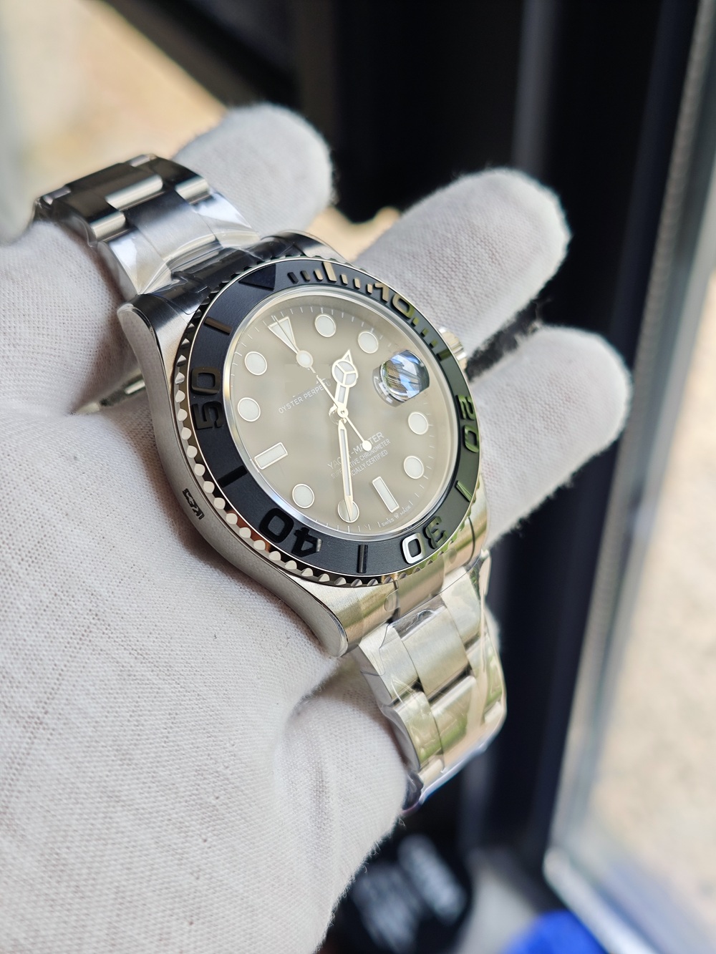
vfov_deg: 41.2
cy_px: 477
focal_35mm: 46
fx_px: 1268
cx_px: 358
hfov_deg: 31.5
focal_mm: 6.55
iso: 50
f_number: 1.6
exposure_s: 1/167
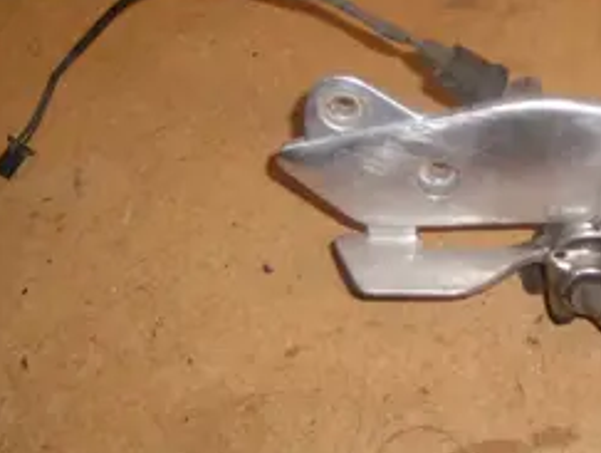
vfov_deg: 21.2
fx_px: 1200
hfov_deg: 27.4
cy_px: 116
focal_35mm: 69
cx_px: 502
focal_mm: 5.8
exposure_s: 1/30
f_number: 7.1
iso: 200
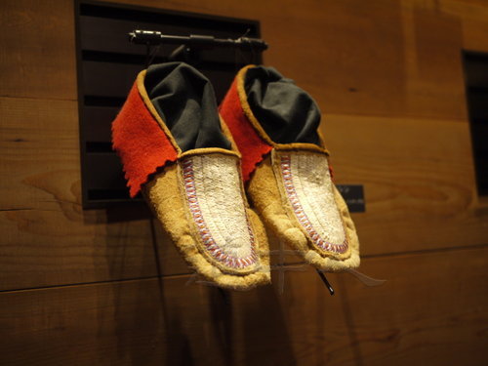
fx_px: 564
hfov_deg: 46.8
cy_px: 183
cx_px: 244
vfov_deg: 36.0
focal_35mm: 40
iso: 320
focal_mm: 20
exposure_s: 1/60
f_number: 1.7
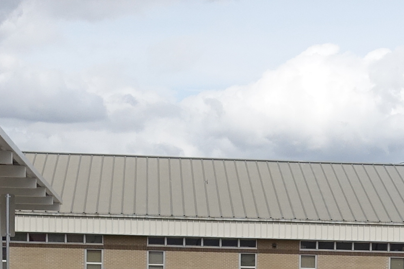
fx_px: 1481
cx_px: 364
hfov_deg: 15.4
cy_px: 468
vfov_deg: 9.9
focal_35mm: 132
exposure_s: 1/640
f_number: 5.6
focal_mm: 8.8
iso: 125
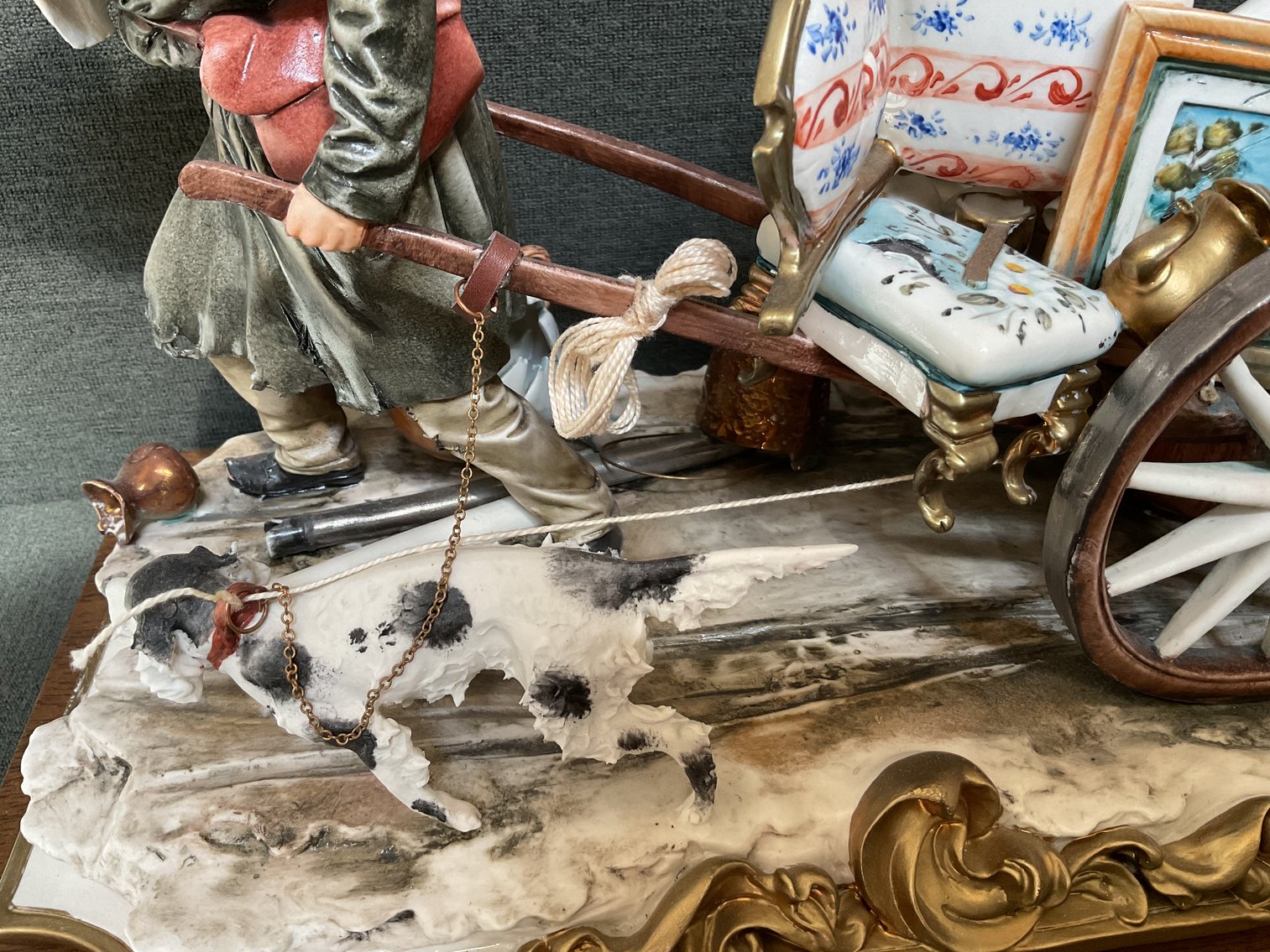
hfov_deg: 61.7
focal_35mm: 29
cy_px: 476
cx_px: 635
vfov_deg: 48.2
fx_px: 1064
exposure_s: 1/50
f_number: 1.8
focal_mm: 3
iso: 100
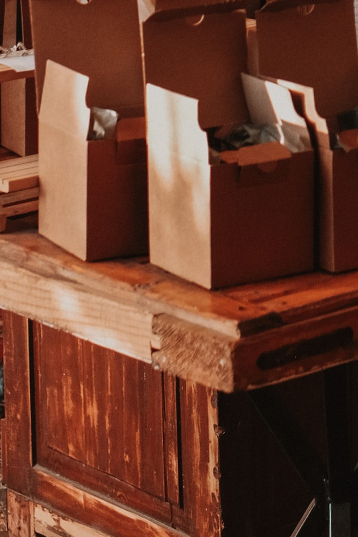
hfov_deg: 7.4
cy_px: -299
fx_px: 2728
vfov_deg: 10.8
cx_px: 507
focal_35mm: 183
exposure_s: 1/250
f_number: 2.8
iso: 500
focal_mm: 30
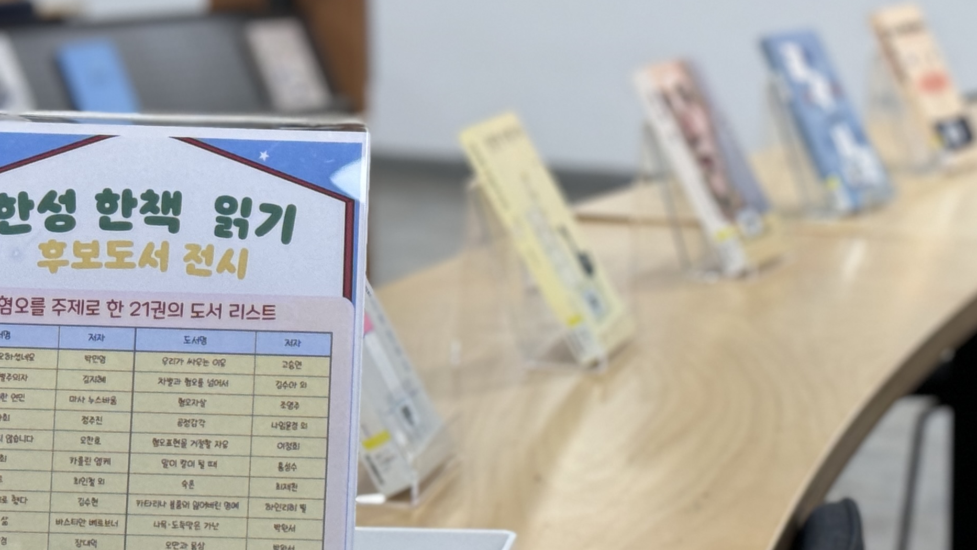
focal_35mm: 113
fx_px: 2928
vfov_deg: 10.7
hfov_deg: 18.8
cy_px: 299
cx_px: 739
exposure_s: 1/120
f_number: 1.78
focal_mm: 6.76
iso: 80
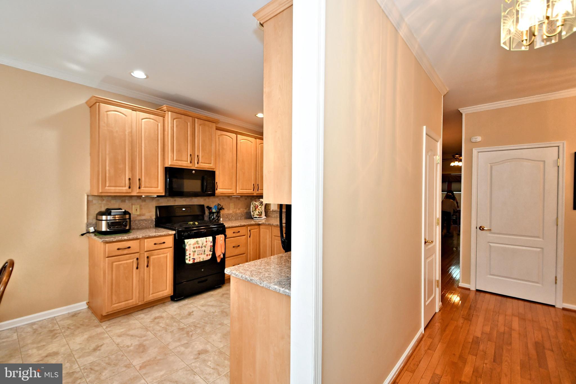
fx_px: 240
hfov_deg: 100.4
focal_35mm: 15
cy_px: 192
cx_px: 288
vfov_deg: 77.3
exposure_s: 1/160
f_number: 3.5
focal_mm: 10
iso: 1000
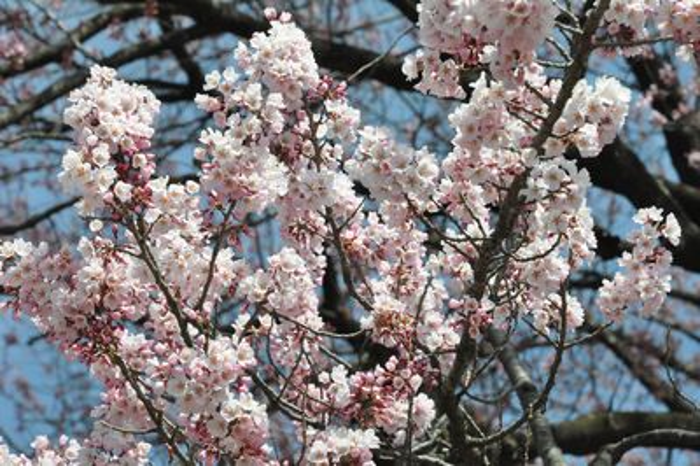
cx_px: 350
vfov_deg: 10.7
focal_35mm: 128
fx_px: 2477
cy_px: 233
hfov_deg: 16.1
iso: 2000
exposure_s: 1/2000
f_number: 11
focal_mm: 85
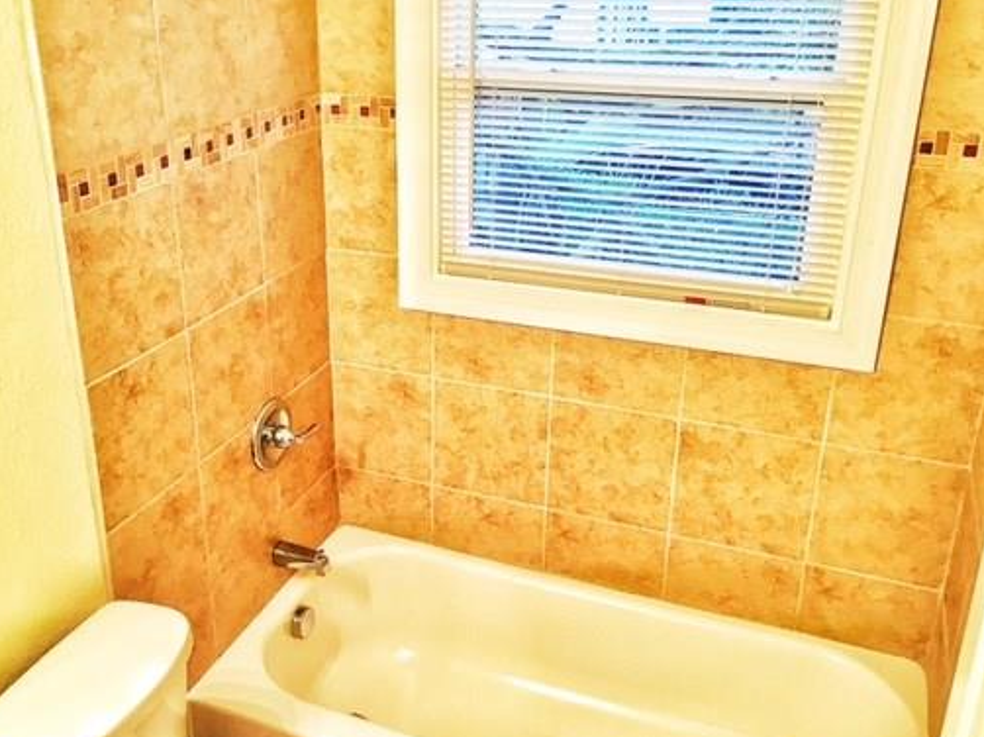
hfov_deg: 50.0
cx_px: 419
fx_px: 1051
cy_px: 359
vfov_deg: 38.6
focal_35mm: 37
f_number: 2.2
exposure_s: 1/30
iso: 64
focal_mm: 4.15
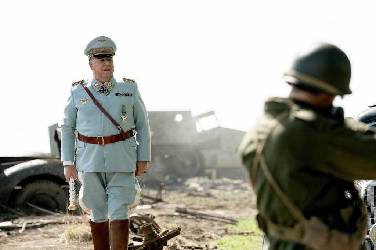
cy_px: 125
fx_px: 2089
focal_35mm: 200
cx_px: 188
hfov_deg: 10.3
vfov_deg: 6.9
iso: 125
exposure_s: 1/320
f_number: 5
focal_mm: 200
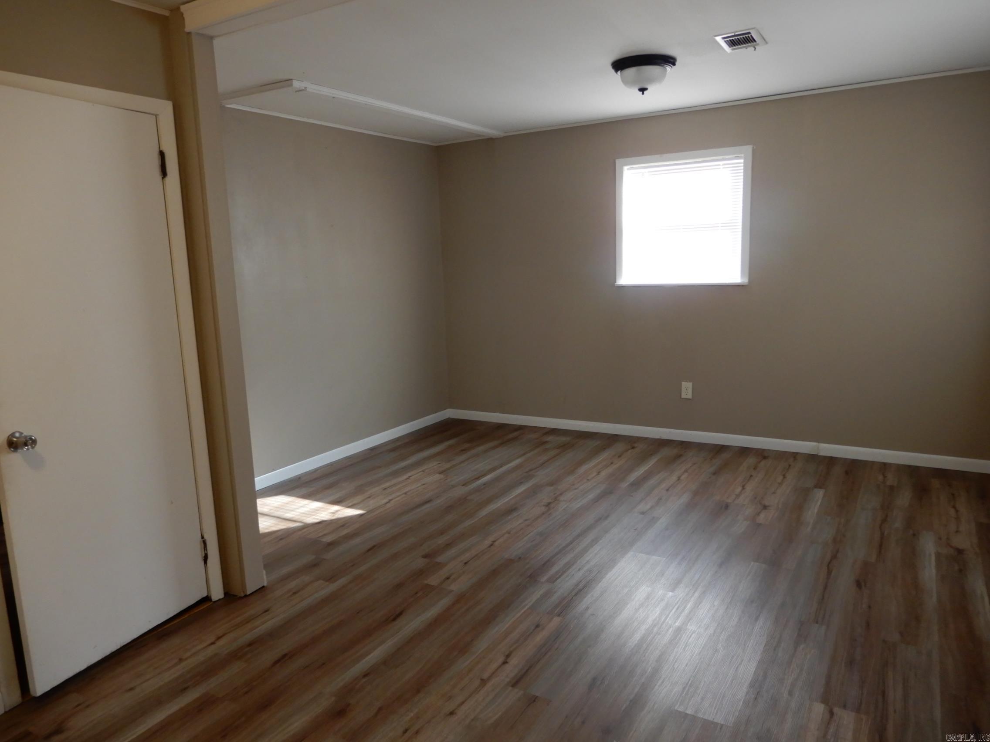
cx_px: 495
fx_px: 686
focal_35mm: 24
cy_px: 371
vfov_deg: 56.8
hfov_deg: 71.6
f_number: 3.4
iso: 220
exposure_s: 1/30
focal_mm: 4.3
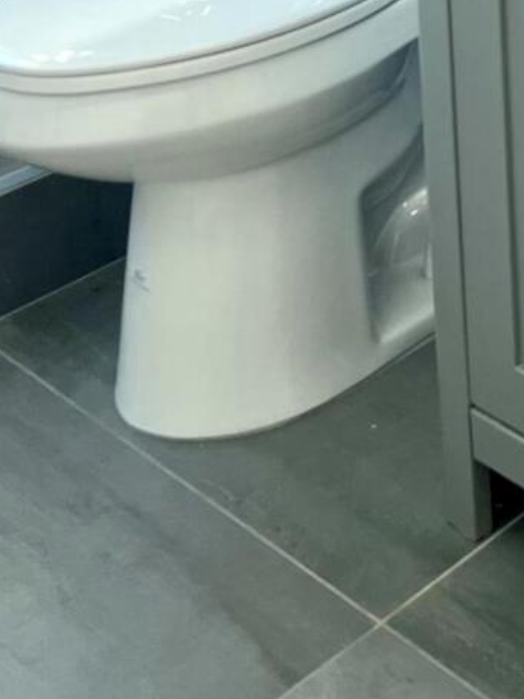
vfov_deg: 19.5
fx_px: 1757
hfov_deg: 15.6
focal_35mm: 87
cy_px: -362
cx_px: 795
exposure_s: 1/120
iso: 125
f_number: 1.5
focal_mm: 5.7
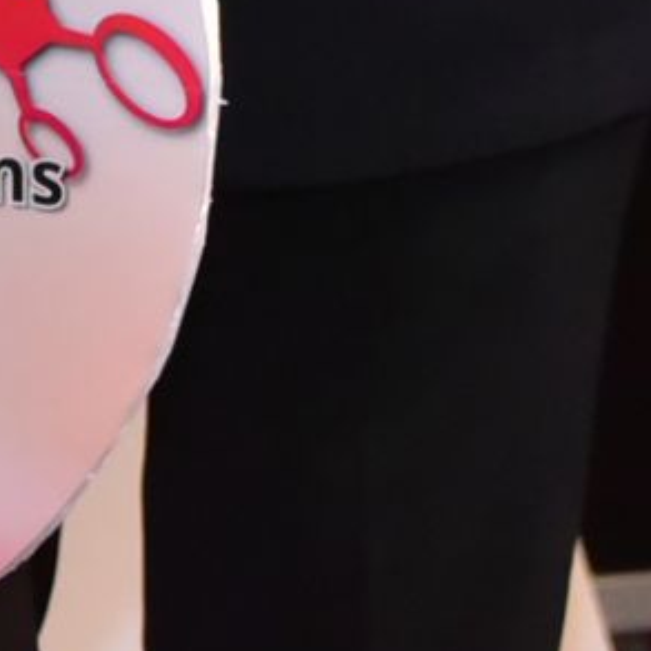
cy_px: -1054
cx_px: 53
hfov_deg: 2.4
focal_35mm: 726
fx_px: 15447
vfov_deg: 2.4
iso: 5000
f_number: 6.3
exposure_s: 1/200
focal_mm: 100
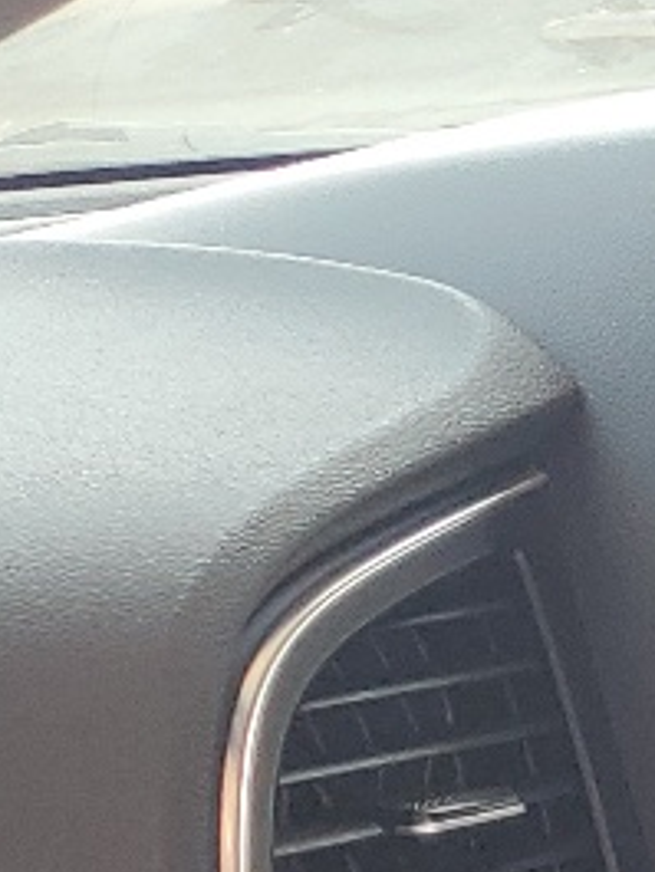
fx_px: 3958
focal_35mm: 157
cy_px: 1494
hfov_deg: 7.2
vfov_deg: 11.8
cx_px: 2561
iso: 50
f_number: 1.5
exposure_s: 1/149
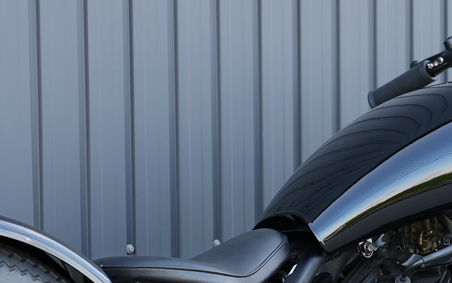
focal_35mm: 170
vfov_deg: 7.6
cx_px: 329
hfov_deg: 12.3
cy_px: 343
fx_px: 2097
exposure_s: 1/60
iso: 160
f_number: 4
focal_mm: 51.7
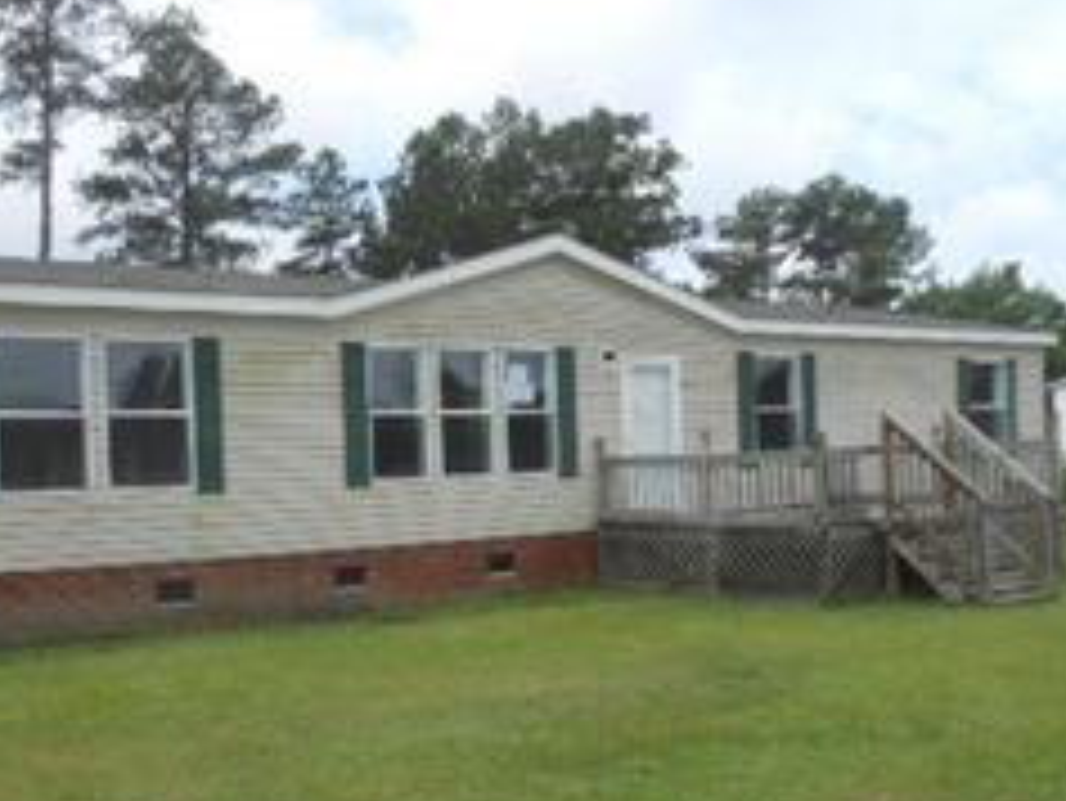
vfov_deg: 37.5
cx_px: 441
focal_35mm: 38
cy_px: 513
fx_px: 1171
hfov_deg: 48.7
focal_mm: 4.6
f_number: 3.5
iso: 80
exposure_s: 1/640
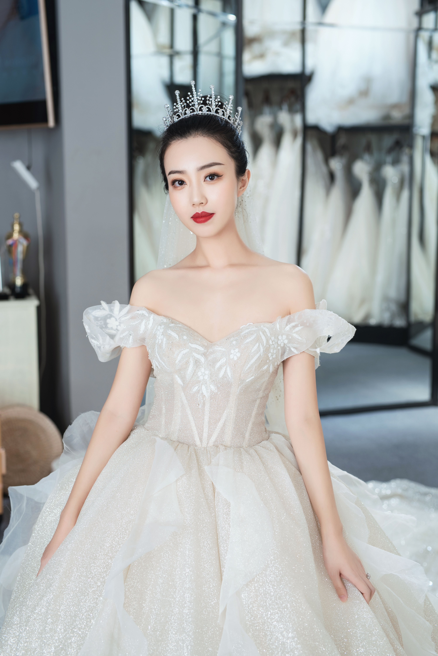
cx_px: 219
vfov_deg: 39.6
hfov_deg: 27.0
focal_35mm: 50
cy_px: 328
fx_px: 912
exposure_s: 1/100
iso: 100
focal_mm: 50
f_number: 3.2
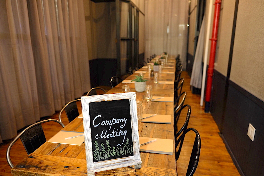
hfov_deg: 73.7
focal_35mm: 24
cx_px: 132
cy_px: 88
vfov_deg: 53.2
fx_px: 176
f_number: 2
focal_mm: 16
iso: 200
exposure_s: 1/4
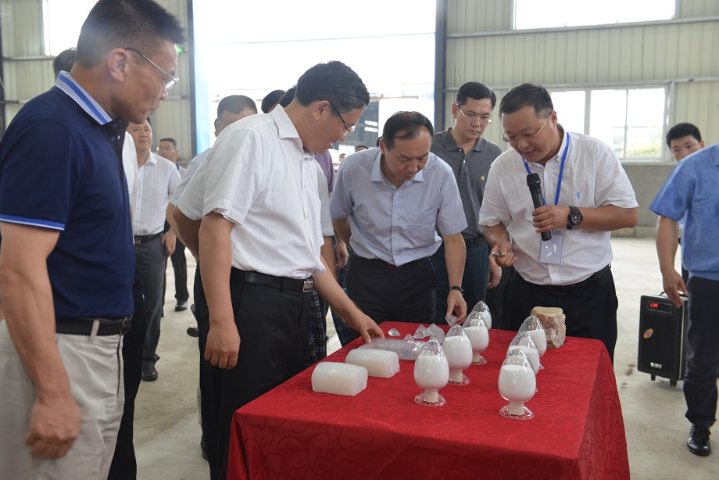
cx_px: 360
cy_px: 240
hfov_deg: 50.7
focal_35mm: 38
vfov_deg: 35.1
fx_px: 759
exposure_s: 1/40
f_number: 5
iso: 1600
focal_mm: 38
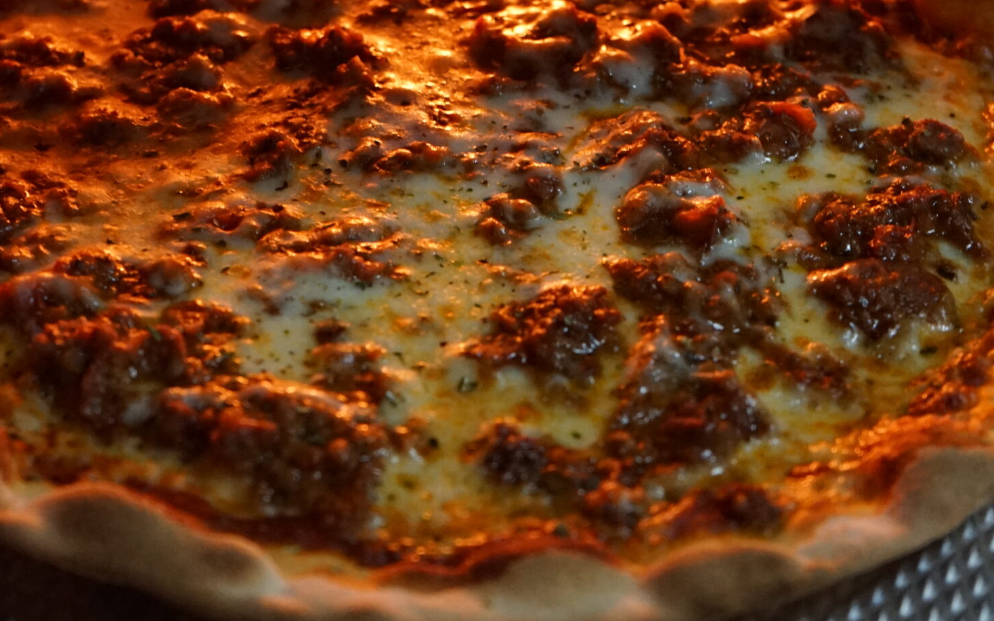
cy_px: 95
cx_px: 458
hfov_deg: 21.6
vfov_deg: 13.5
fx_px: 2600
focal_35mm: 96
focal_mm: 54
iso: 4000
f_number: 5
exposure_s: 1/160
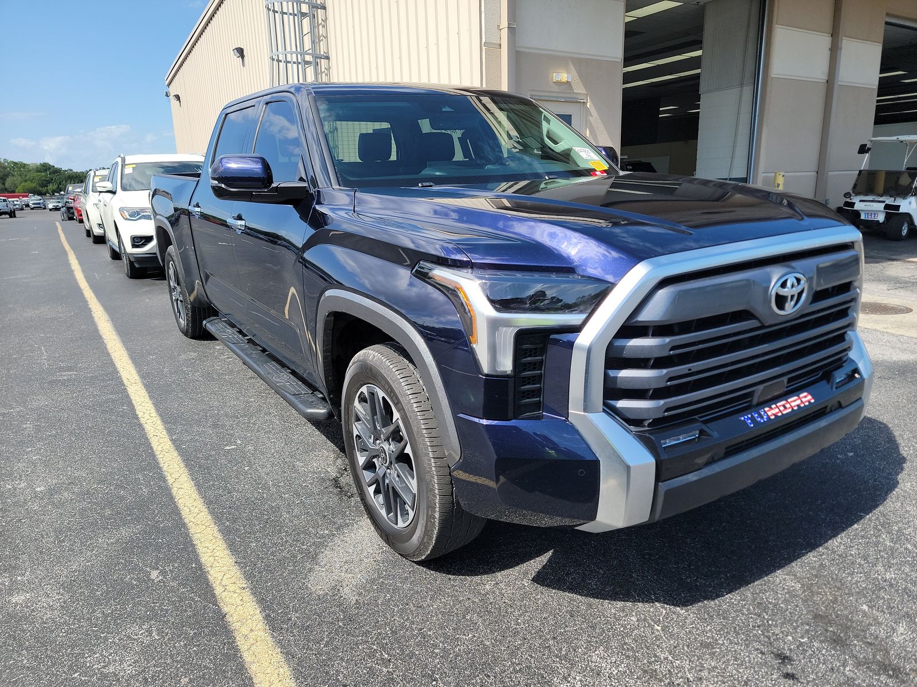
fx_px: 636
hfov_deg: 71.6
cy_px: 344
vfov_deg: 56.8
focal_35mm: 24
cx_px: 458
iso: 50
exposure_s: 1/566
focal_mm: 6.7
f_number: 1.8
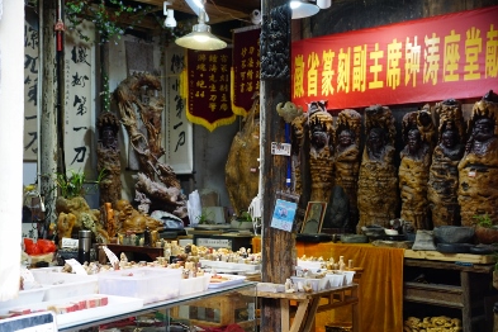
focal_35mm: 54
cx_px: 252
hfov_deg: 37.2
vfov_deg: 25.3
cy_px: 167
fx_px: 740
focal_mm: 35
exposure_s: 1/60
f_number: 4.5
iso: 400
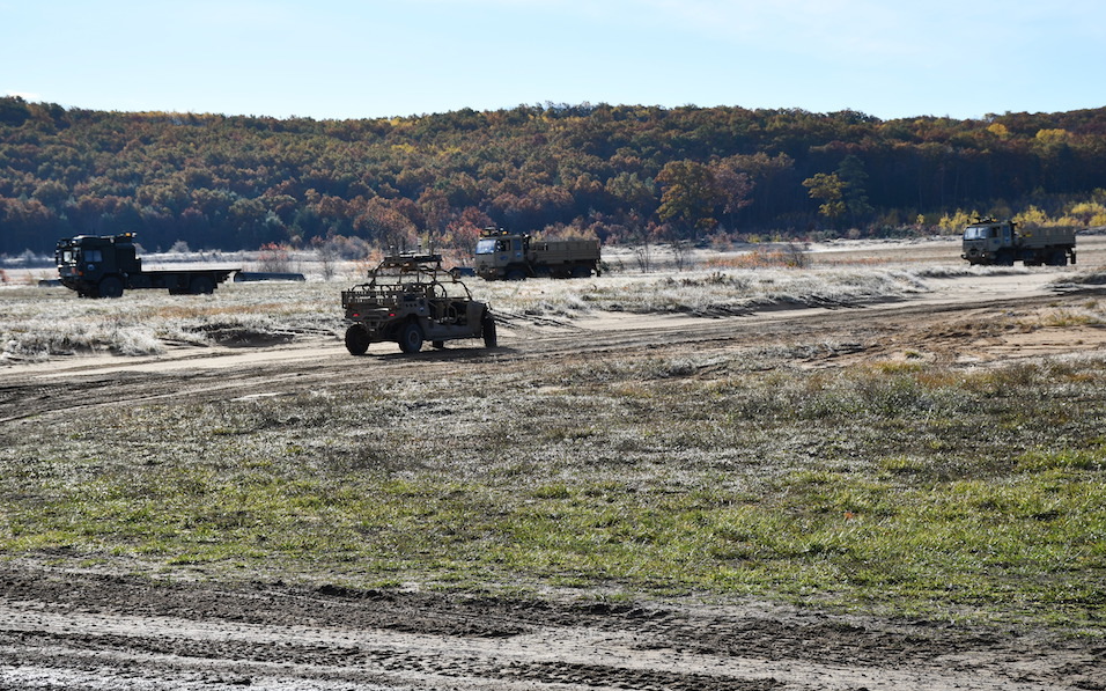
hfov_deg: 24.1
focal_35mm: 86
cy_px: 324
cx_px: 554
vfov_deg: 15.2
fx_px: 2592
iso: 160
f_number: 8
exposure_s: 1/500
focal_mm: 56
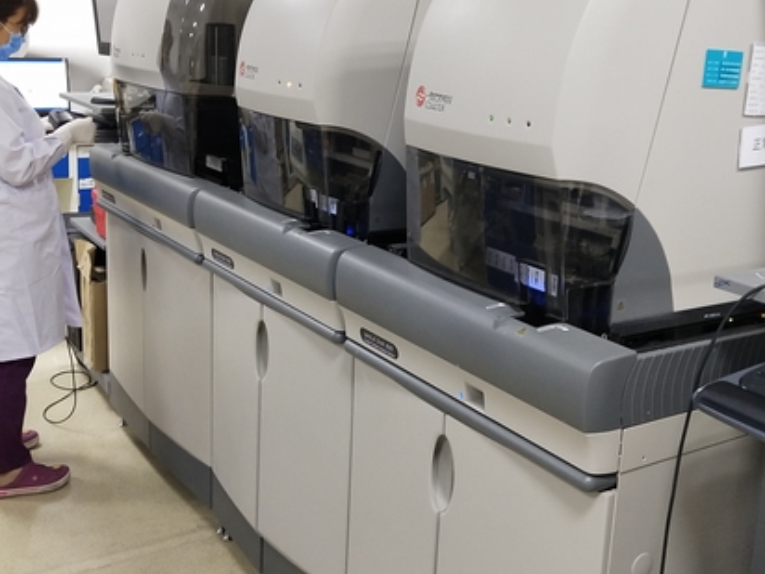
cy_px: 254
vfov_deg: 28.5
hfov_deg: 37.5
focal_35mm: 51
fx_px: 1127
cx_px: 407
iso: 483
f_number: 1.8
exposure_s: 1/50
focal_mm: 3.95
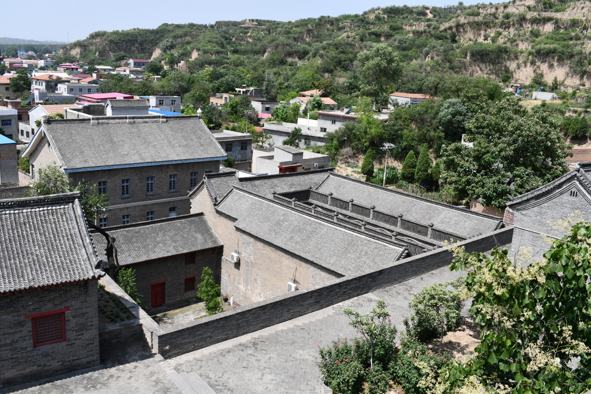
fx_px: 542
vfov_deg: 40.0
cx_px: 296
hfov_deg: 57.2
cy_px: 197
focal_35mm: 33
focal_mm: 22
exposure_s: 1/320
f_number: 9
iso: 100
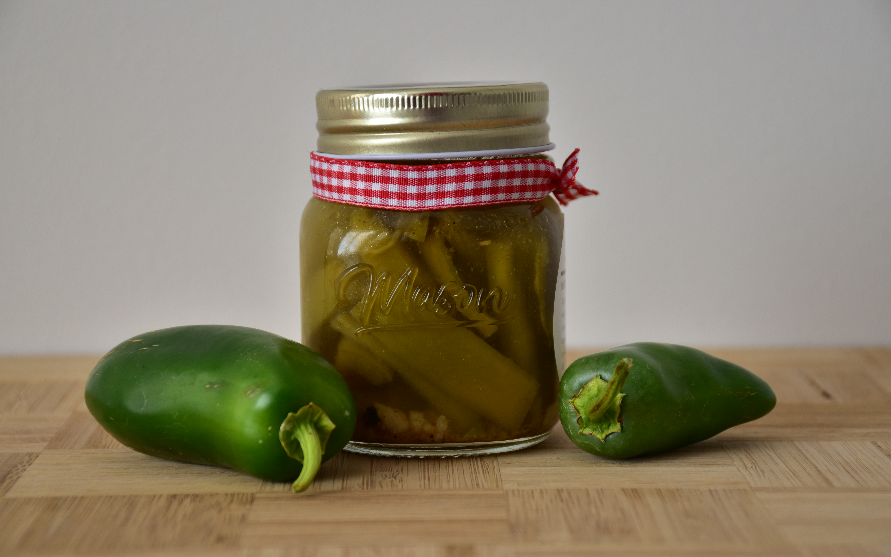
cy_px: 276
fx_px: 2623
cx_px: 443
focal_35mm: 108
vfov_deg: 12.1
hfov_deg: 19.3
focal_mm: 70
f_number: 6.3
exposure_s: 1/80
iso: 200
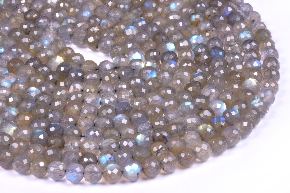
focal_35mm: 105
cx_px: 145
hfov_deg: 19.5
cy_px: 96
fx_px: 846
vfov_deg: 13.0
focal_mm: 70
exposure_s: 1/125
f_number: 32
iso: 250
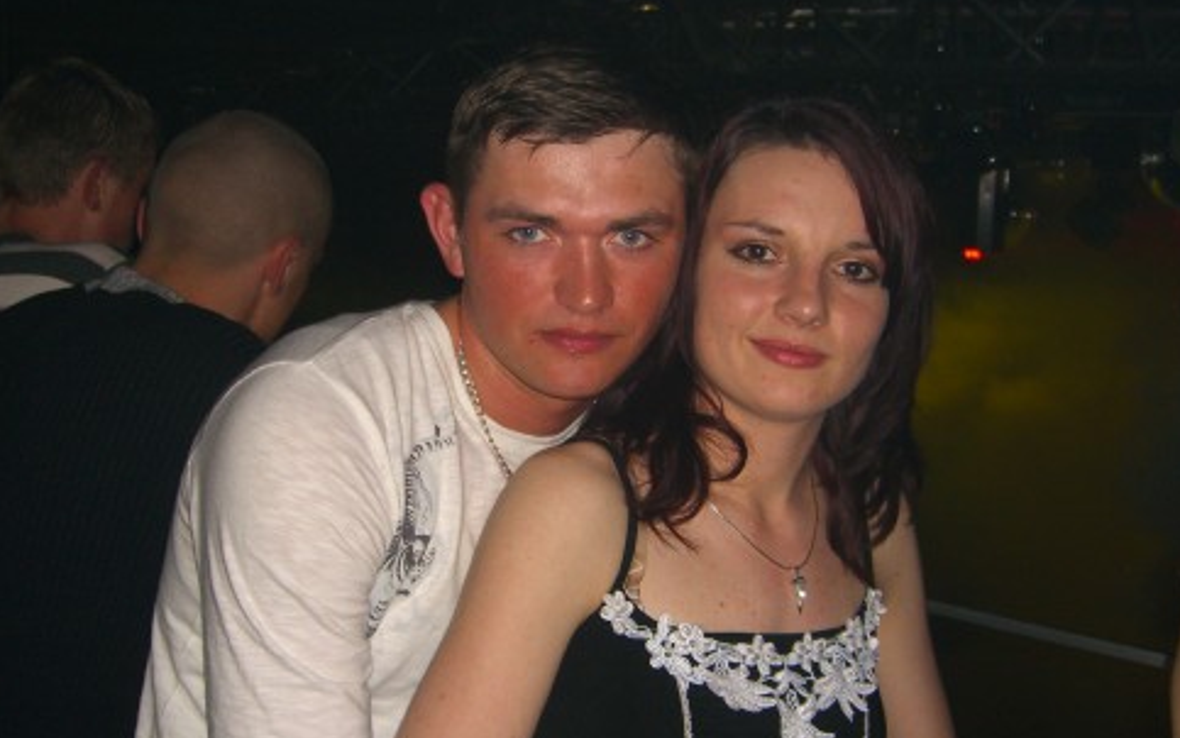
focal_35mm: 50
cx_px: 557
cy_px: 406
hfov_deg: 40.3
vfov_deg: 25.8
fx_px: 1608
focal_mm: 7.9
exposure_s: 1/60
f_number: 2.8
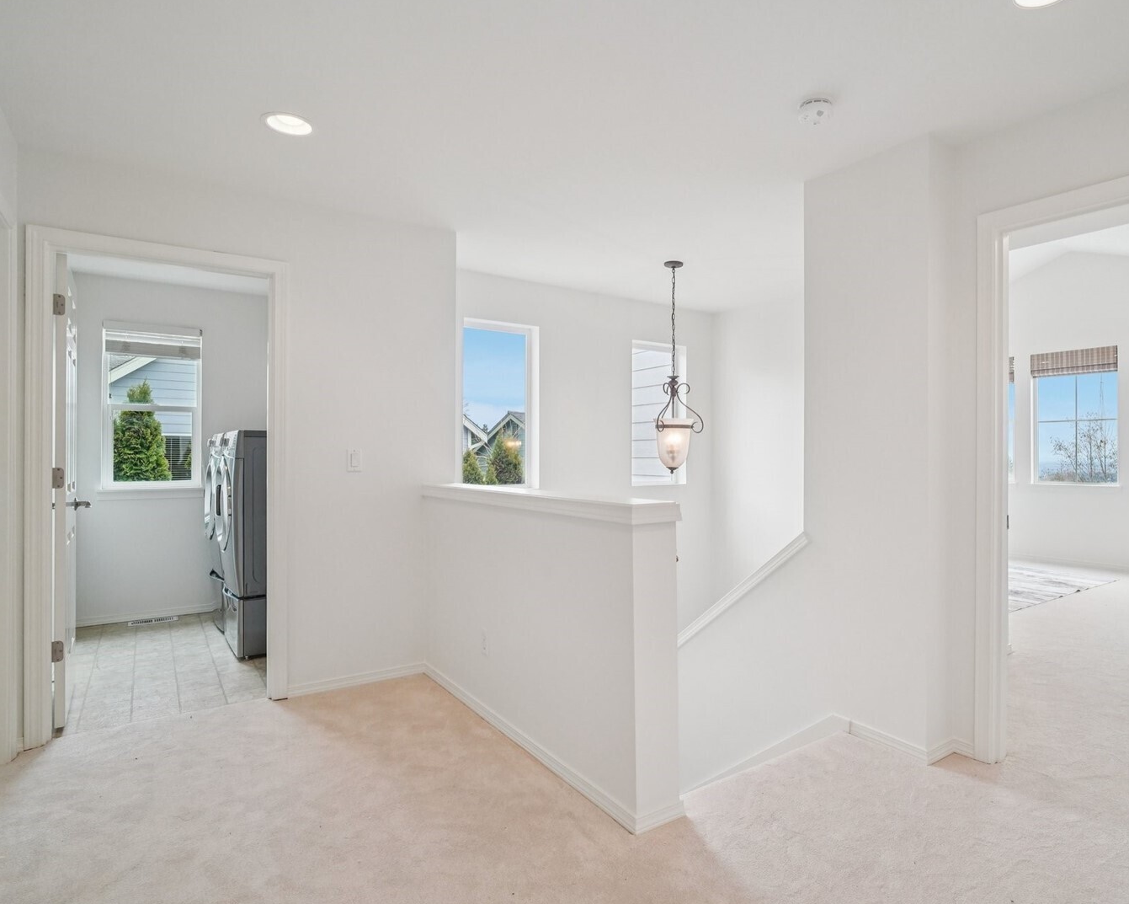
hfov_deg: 82.6
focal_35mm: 19
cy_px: 459
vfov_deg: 70.9
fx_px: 635
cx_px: 656
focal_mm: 16
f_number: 8
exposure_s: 1/125
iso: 1600
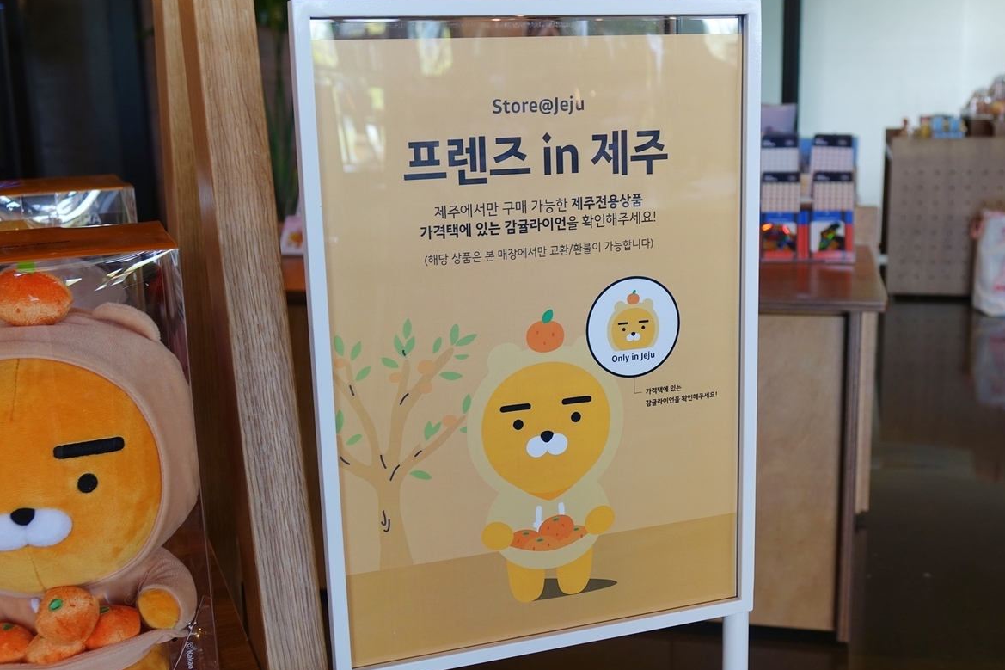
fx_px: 1089
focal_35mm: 39
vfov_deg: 34.2
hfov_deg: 49.6
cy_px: 338
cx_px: 515
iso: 100
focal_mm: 13.94
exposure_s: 1/40
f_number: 2.8
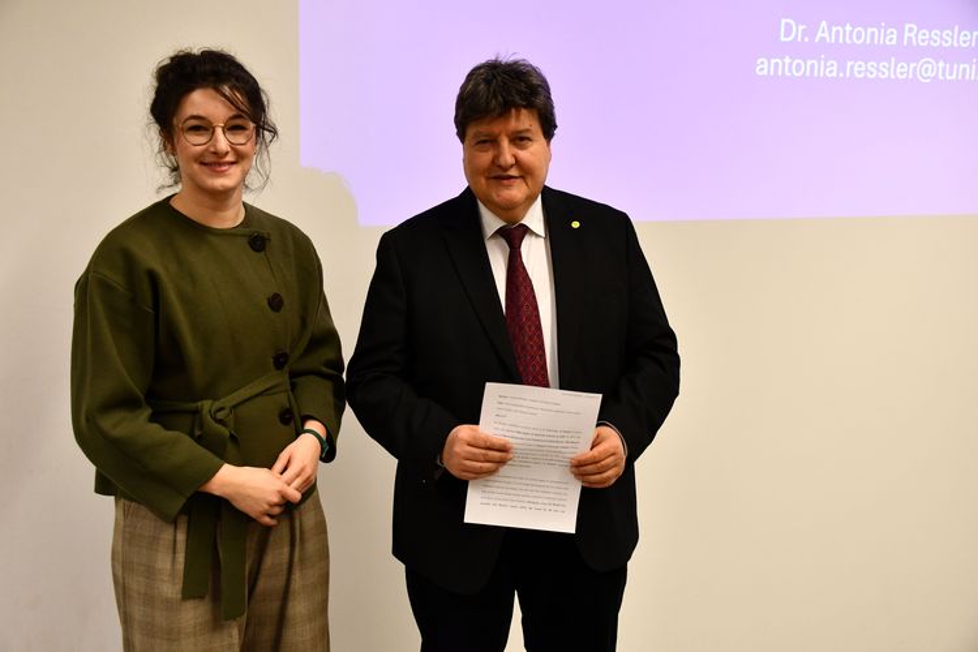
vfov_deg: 29.9
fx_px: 1222
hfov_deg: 43.6
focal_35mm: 45
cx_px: 489
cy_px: 326
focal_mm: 30
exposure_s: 1/125
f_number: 4
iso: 1600
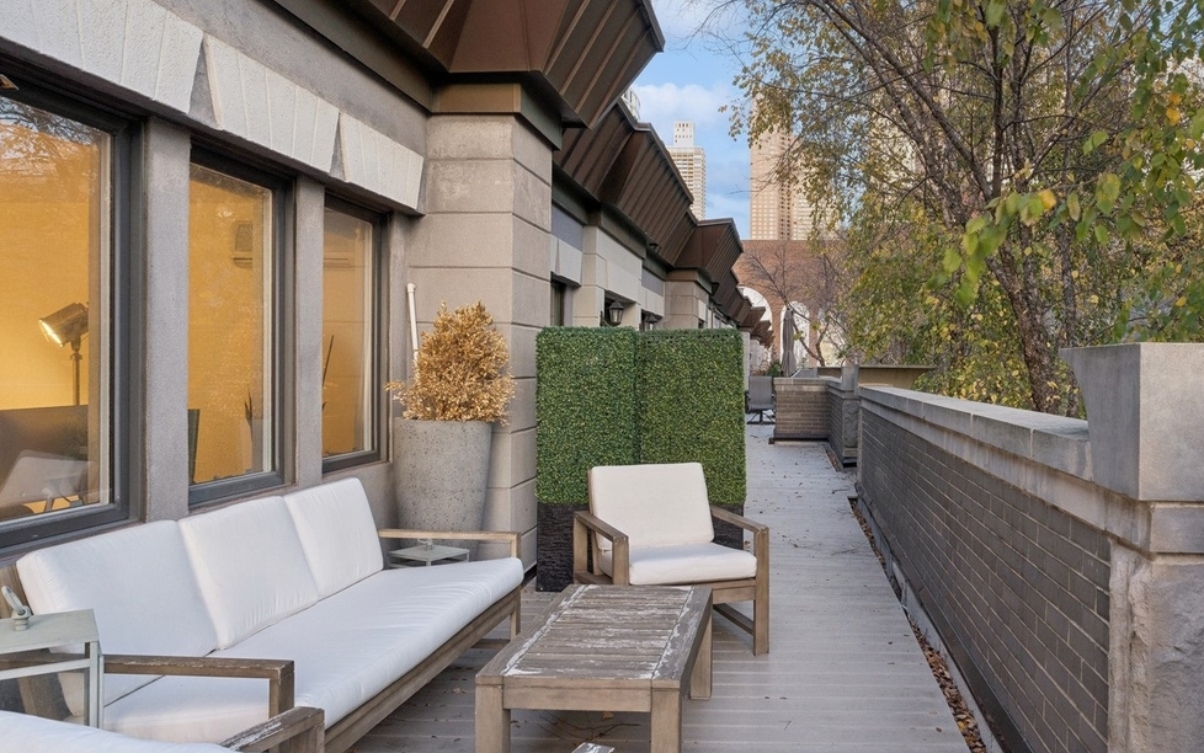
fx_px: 886
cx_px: 758
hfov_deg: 67.2
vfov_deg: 46.1
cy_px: 378
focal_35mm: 27
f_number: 8
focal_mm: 16
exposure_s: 1/1.67
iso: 320
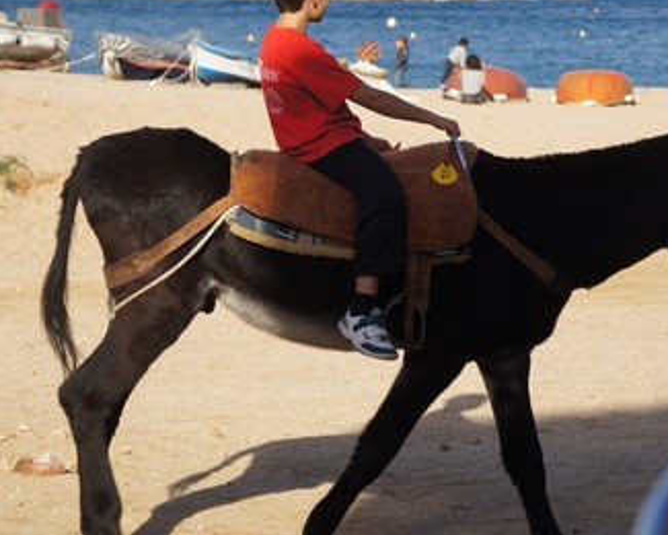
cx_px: 275
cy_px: 223
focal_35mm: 159
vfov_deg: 9.7
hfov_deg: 12.1
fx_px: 3143
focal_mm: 80
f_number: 6.3
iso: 100
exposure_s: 1/250
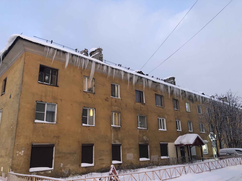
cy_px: 90
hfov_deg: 63.4
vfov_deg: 49.7
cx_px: 121
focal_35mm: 28
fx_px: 196
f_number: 1.8
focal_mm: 3.99
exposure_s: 1/17
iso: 80
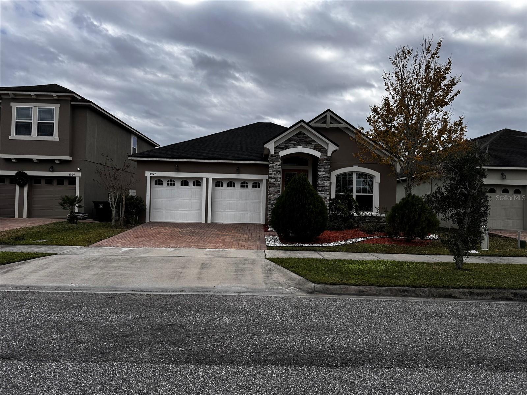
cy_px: 198
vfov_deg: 56.8
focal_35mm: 24
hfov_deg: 71.6
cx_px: 264
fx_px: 365
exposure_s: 1/4049
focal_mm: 6.76
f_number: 1.78
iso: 80
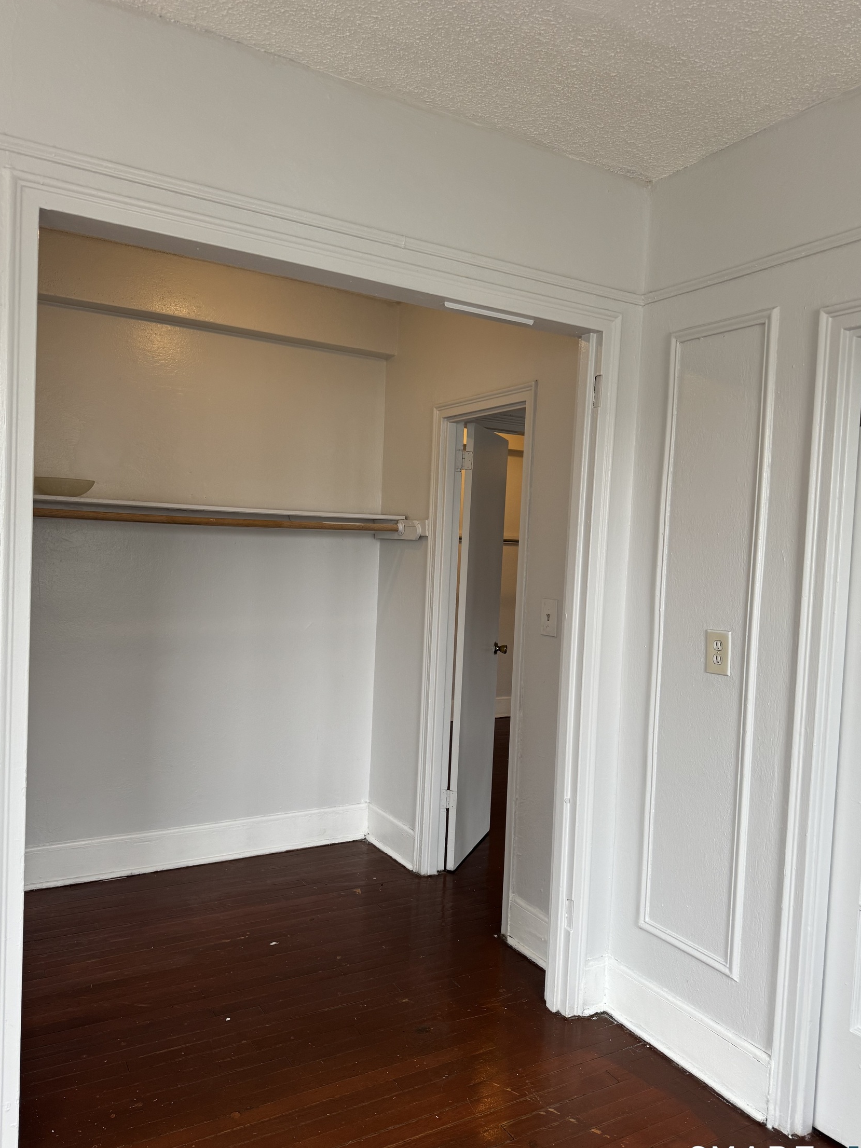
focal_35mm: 25
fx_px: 829
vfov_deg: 69.4
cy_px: 582
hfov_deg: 54.9
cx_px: 422
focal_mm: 6.76
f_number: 1.78
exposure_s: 1/121
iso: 125
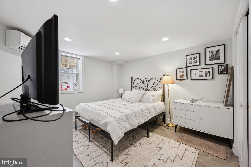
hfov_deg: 104.3
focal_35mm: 14
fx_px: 98
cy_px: 84
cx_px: 126
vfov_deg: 81.2
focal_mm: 14
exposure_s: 1/8
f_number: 7.1
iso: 100
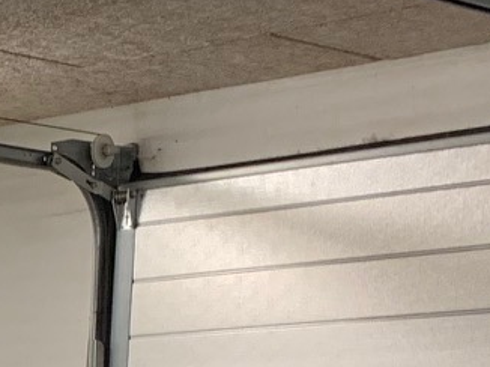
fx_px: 2277
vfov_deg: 8.3
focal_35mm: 161
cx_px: -523
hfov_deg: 11.0
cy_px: 952
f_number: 1.8
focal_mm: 4.25
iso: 100
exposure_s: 1/50
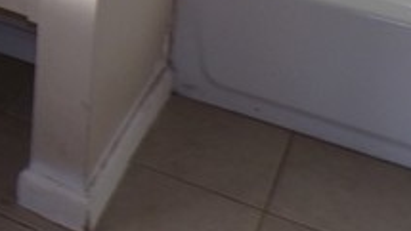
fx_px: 850
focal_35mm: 78
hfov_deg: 24.5
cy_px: -208
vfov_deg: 13.6
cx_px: -88
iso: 200
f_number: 3
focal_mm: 4.3
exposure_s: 1/26
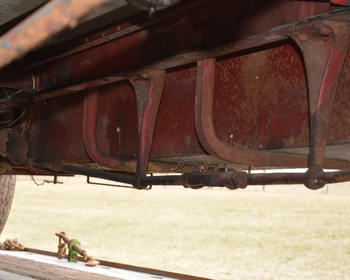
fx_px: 1000
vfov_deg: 15.9
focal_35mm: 97
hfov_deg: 19.8
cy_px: 142
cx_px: 142
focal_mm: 55
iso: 400
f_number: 5.6
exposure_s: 1/125
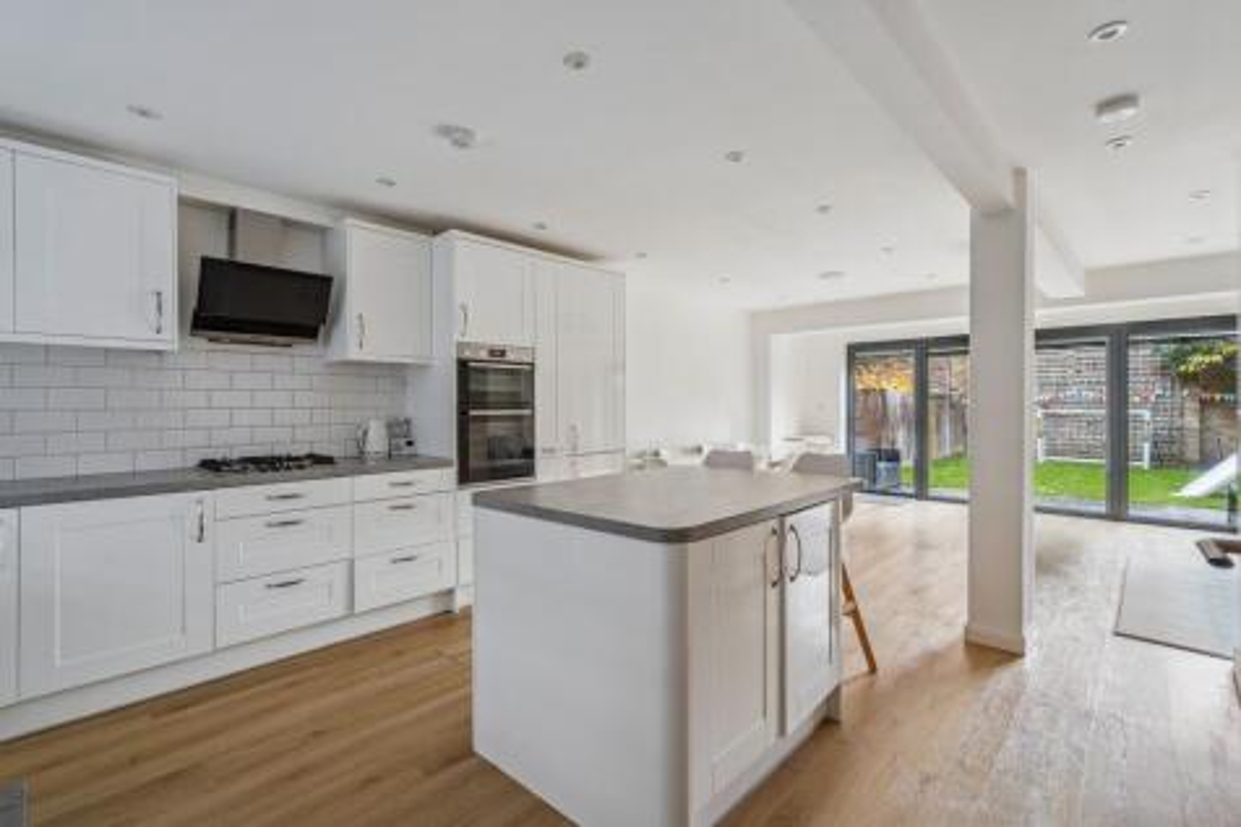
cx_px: 620
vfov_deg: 73.7
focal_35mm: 16
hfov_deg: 96.8
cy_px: 414
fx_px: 551
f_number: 5.6
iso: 320
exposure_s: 1/8
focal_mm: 16
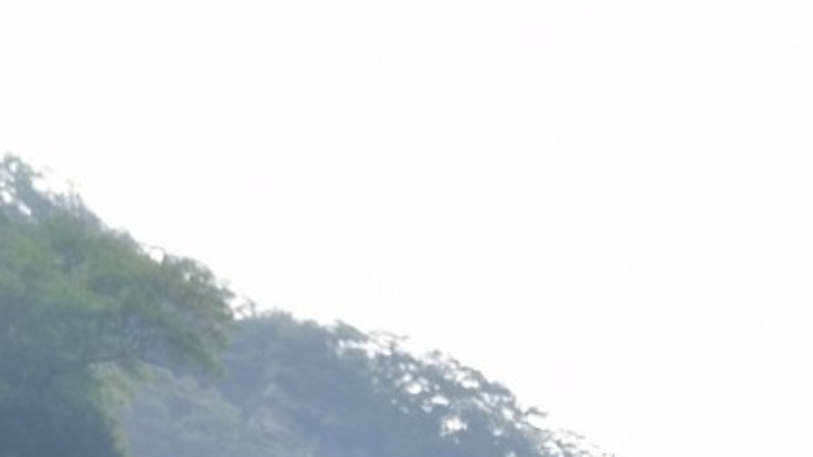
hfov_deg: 9.4
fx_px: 4913
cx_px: 875
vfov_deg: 5.0
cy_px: 1464
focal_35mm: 228
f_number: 7.1
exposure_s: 1/250
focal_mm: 30
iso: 100
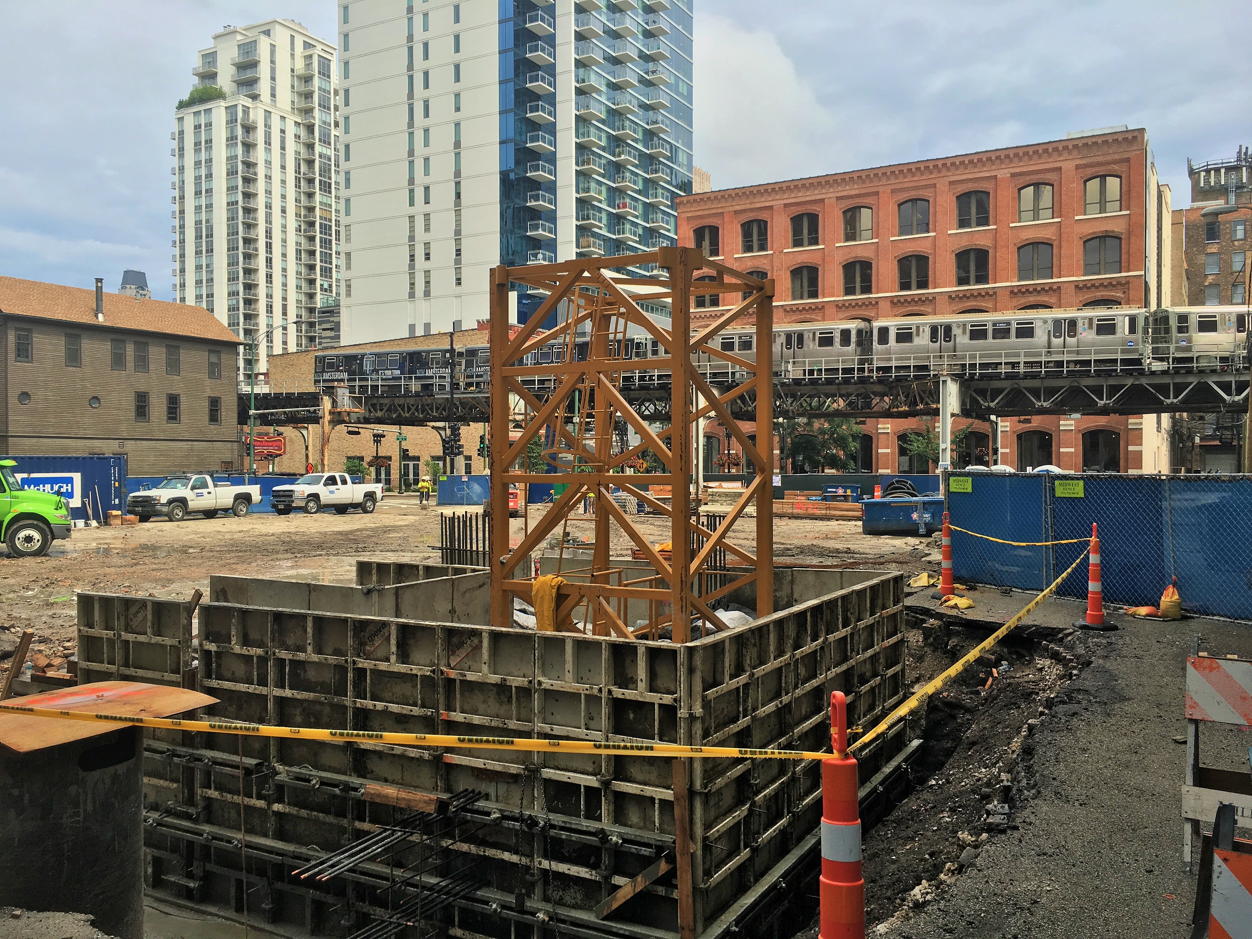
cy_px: 470
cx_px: 626
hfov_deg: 61.7
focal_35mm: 29
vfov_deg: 48.2
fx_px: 1049
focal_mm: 4.15
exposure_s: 1/1538
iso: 25
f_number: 2.2
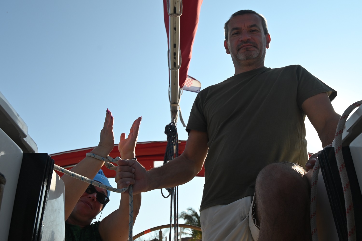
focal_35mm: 33
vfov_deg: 40.0
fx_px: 332
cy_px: 120
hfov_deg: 57.2
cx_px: 181
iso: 100
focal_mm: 22
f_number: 7.1
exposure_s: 1/400
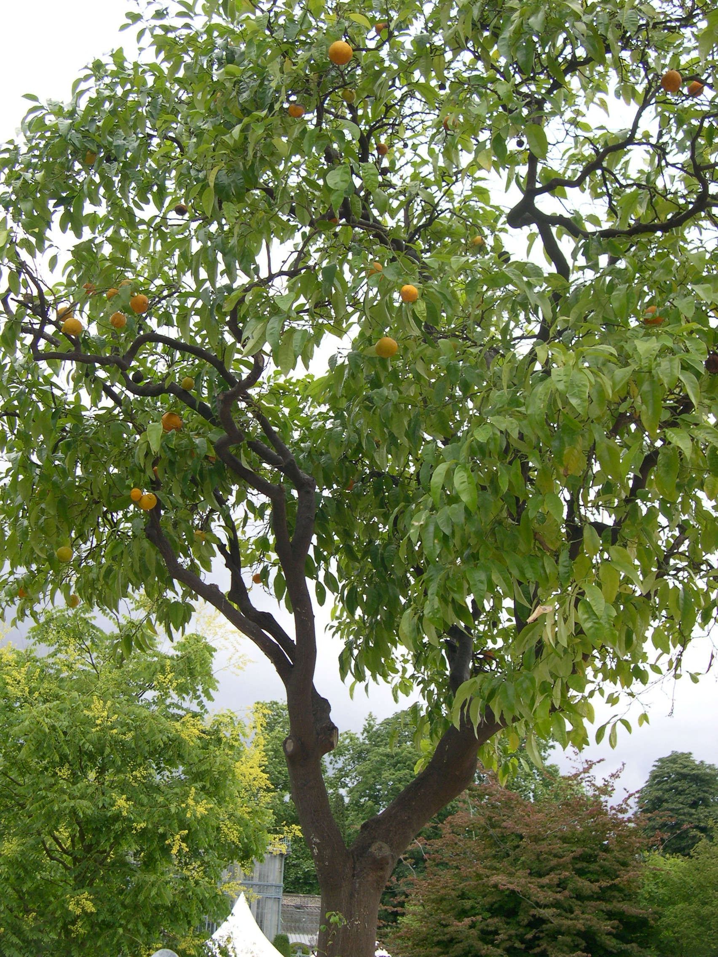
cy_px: 478
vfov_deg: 49.0
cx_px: 359
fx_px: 1051
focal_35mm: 38
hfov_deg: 37.7
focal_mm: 8
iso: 100
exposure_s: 1/519
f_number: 2.8
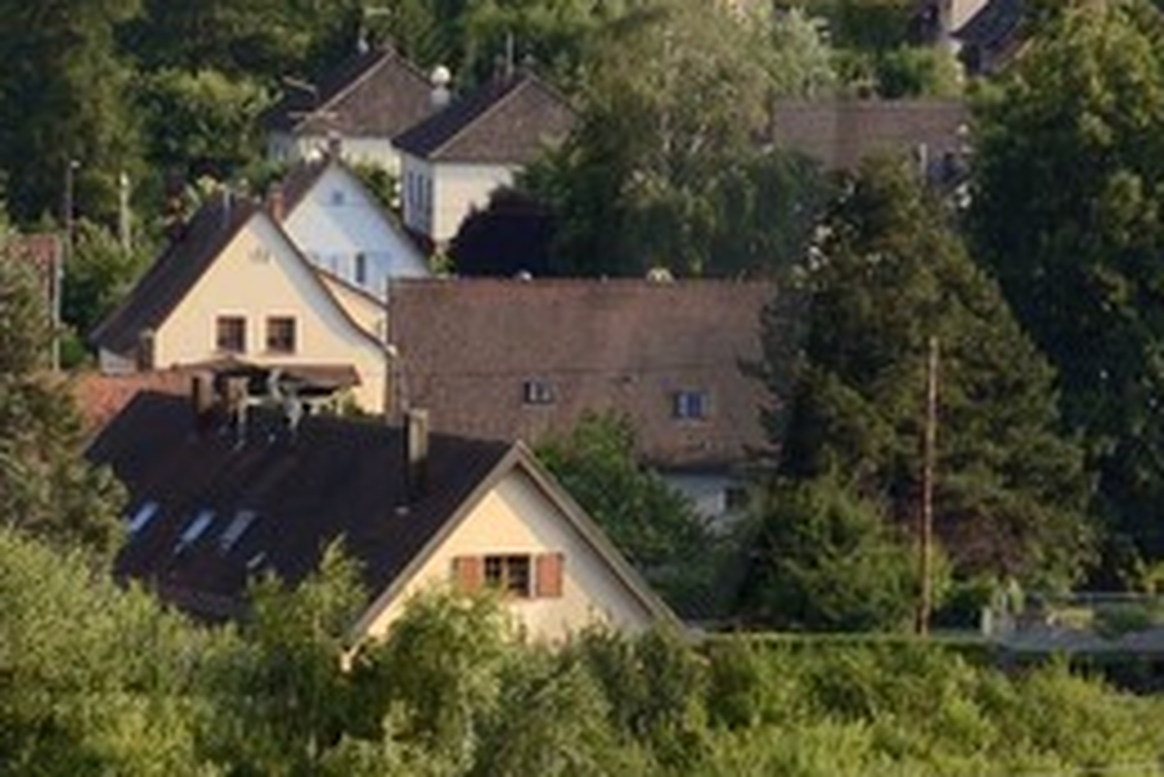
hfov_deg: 5.0
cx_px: -1011
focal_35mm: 407
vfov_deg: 3.4
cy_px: -36
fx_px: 13166
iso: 200
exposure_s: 1/200
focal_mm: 66
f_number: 9
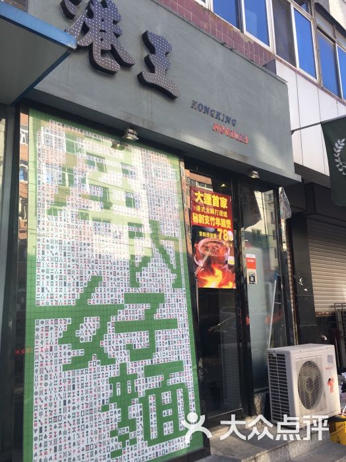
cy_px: 231
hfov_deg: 48.2
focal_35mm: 29
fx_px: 386
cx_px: 173
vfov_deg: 61.7
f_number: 2.2
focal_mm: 4.15
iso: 25
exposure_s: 1/199
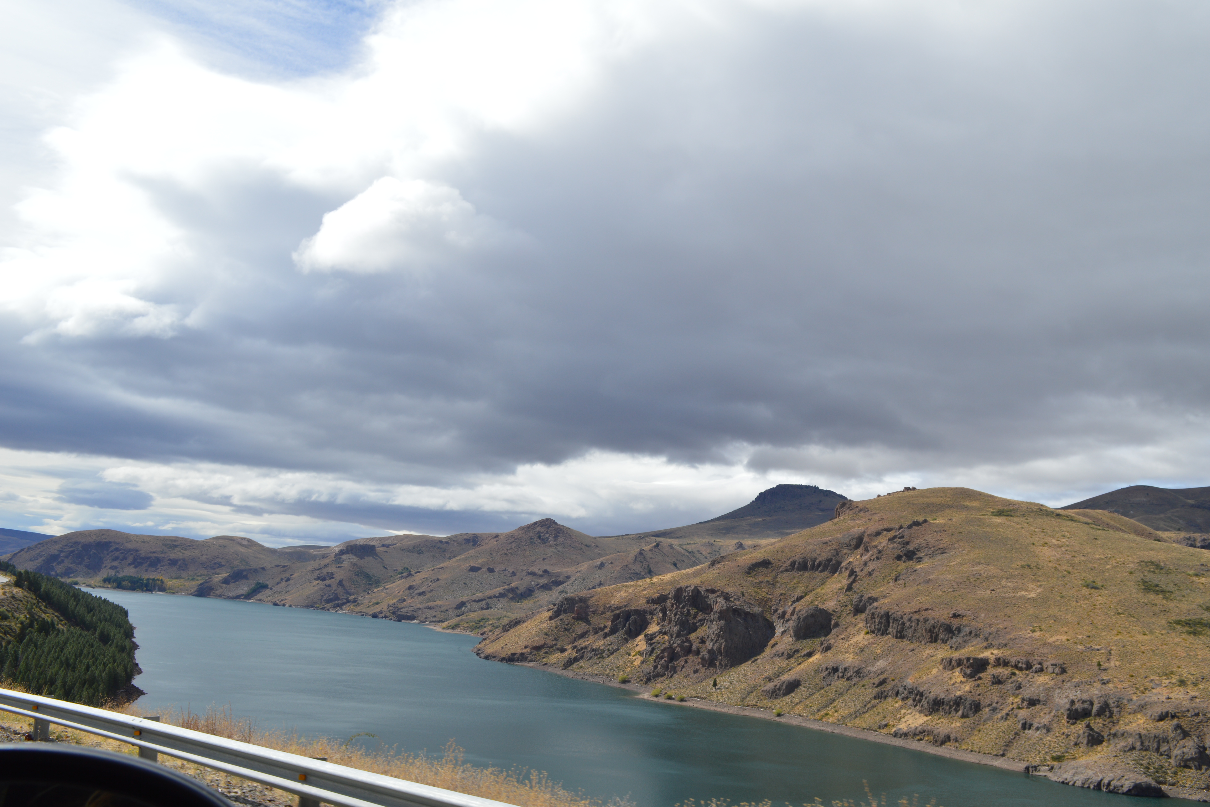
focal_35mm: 31
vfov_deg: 42.3
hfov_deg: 60.3
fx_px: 1042
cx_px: 615
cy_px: 407
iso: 100
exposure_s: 1/320
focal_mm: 20
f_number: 9
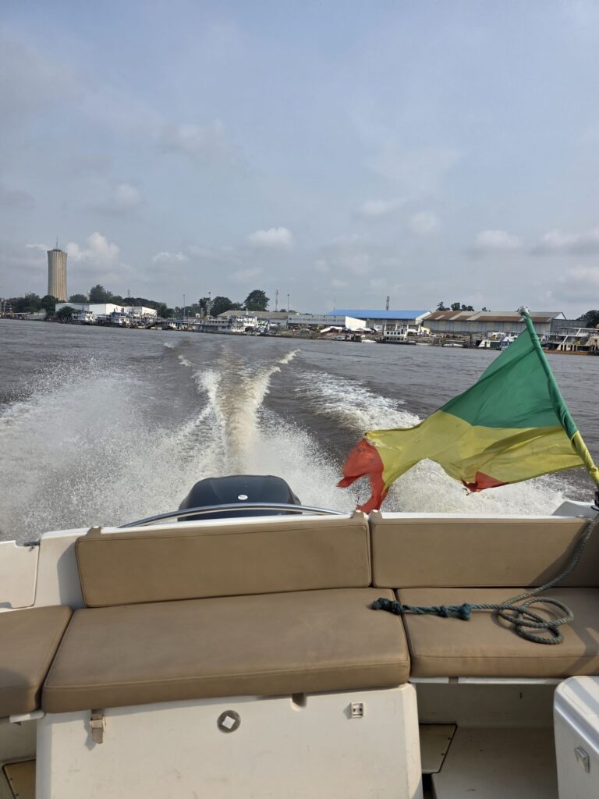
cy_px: 400
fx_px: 531
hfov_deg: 58.9
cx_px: 300
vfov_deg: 73.9
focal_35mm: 23
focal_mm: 6.3
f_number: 1.7
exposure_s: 1/7944
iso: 80
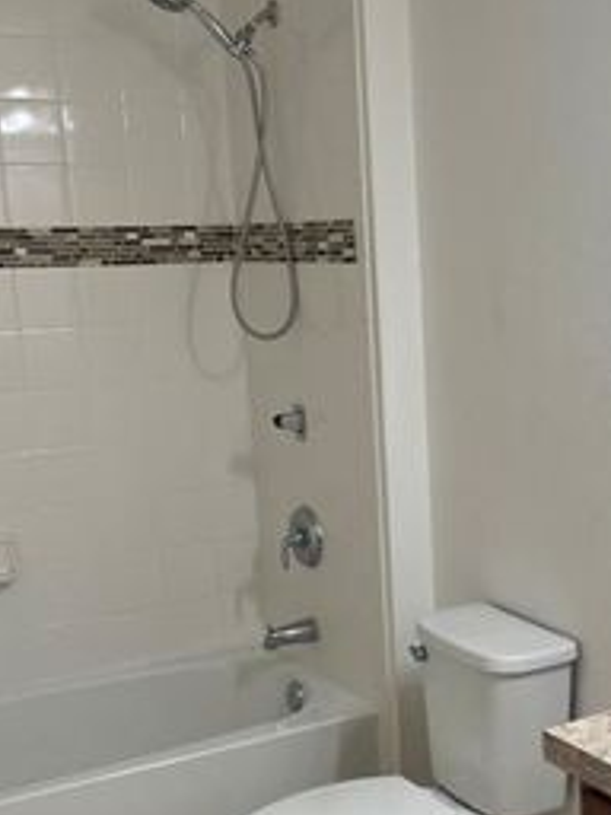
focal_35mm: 54
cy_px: 478
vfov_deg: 35.5
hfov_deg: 26.3
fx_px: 1271
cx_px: 530
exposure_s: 1/120
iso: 80
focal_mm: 5.1
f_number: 1.6
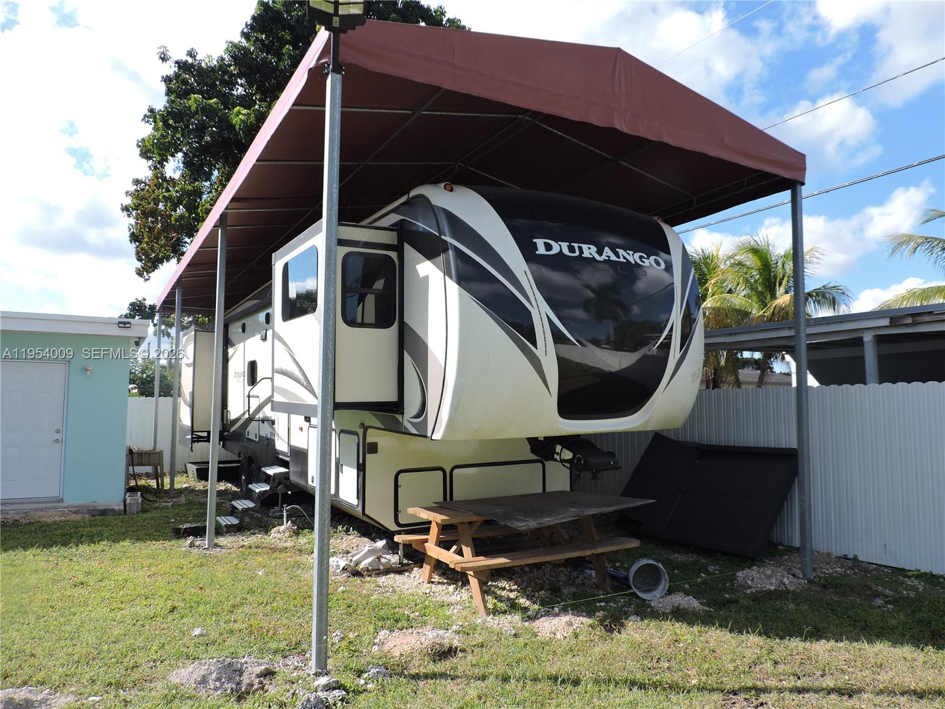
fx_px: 655
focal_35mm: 24
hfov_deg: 71.6
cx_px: 472
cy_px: 354
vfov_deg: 56.8
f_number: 3
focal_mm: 4.3
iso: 100
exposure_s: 1/800
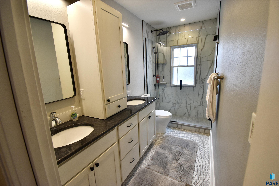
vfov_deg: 77.3
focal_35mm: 15
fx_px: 116
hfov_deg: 100.4
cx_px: 140
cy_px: 93
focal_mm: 10
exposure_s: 1/60
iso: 400
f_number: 6.3
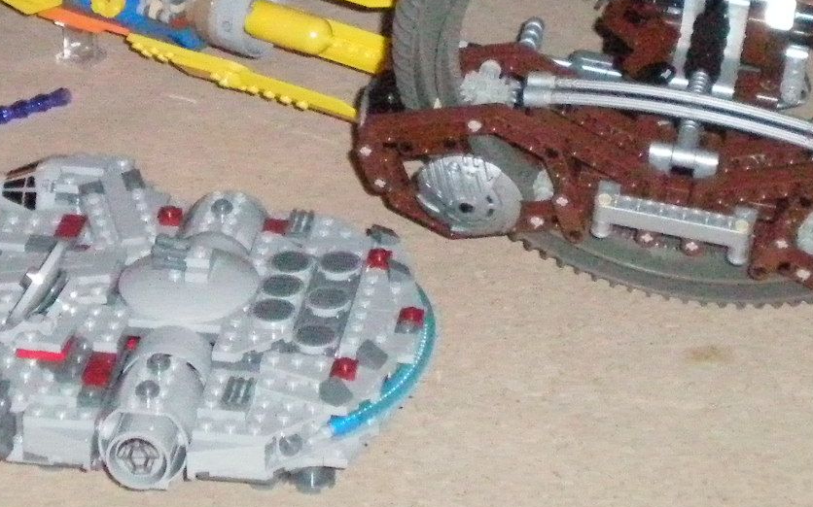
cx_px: 335
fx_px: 3566
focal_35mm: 161
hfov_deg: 13.0
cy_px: -117
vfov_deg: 8.1
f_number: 4.2
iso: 800
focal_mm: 10.3
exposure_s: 1/160
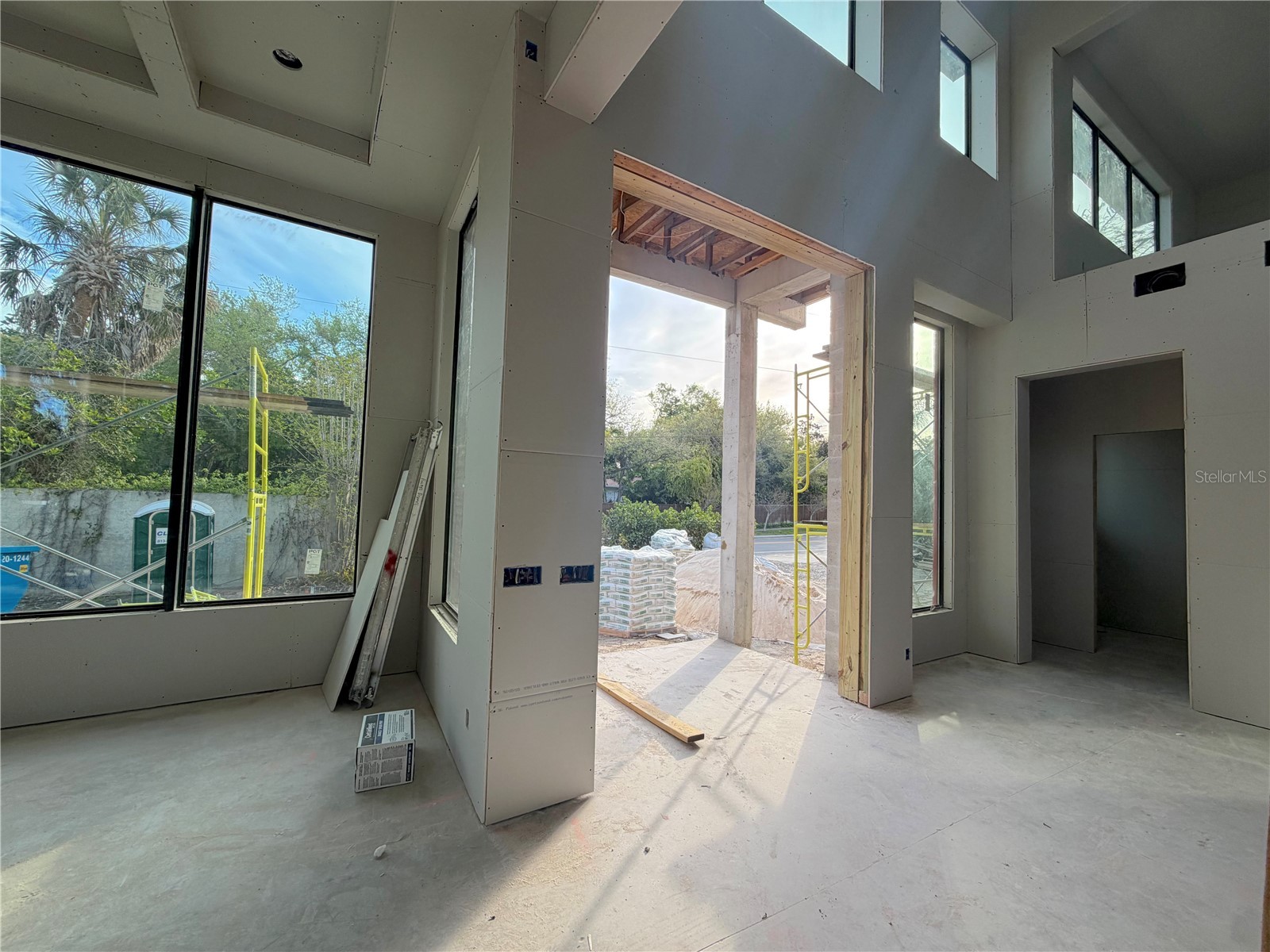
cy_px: 476
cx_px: 635
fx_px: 514
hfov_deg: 102.1
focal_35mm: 14
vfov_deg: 85.7
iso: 40
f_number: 2.2
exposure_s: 1/228
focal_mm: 2.22
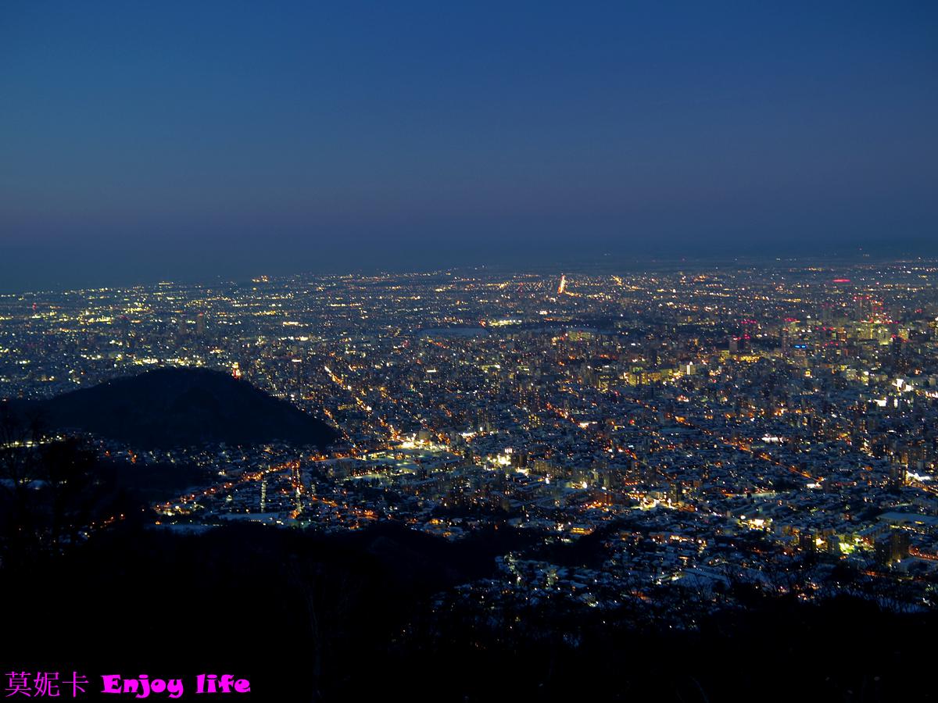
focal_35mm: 39
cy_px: 352
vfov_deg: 36.8
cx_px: 469
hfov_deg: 47.9
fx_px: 1057
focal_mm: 8.5
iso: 100
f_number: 2.5
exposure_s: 1
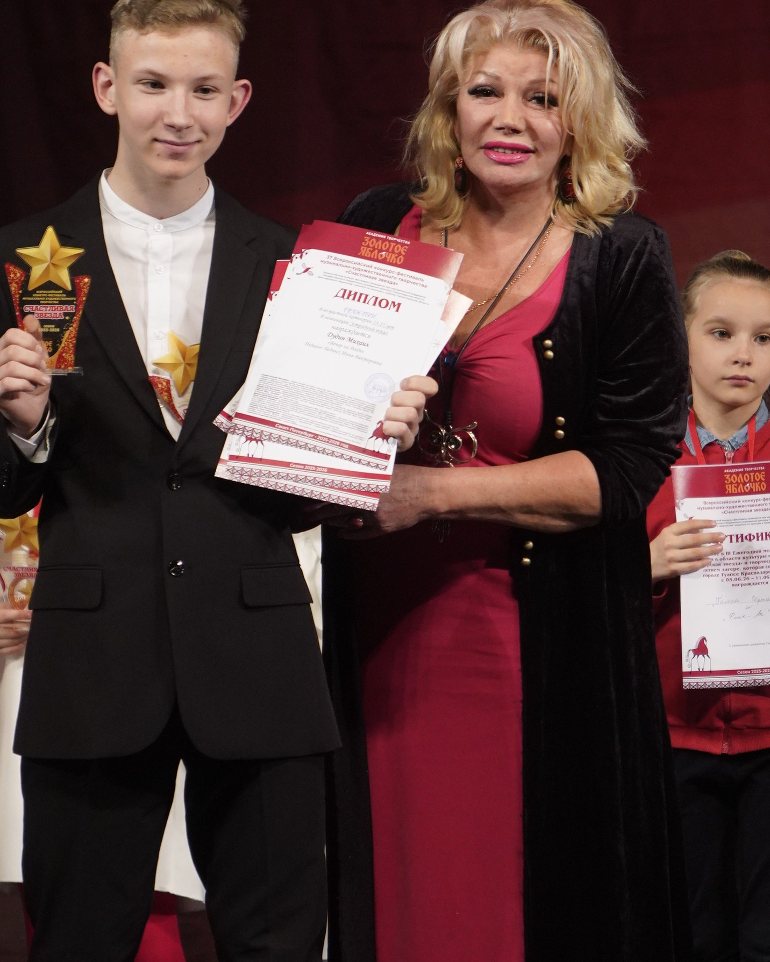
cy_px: 422
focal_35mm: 588
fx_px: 16750
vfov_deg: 3.3
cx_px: 324
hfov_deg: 2.6
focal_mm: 195
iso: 1250
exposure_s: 1/500
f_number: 2.8
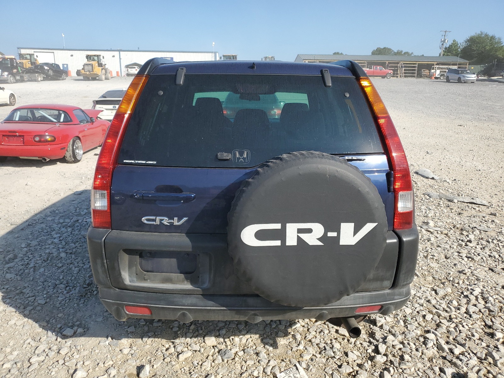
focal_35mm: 26
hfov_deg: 67.3
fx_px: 379
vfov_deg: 53.1
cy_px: 189
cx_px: 252
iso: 50
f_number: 1.5
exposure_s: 1/2500
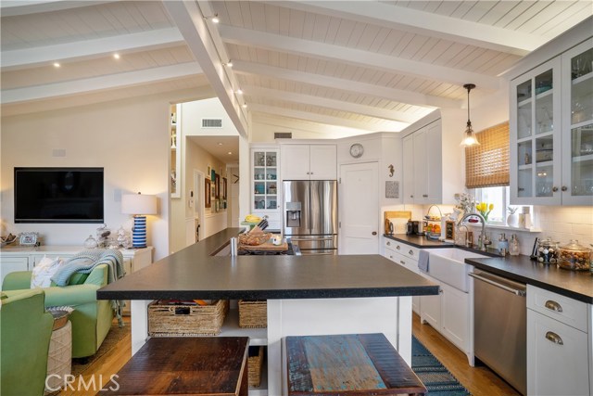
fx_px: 297
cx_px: 296
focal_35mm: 18
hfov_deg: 90.0
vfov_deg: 67.4
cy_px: 198
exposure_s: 1/50
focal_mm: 18
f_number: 8
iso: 125
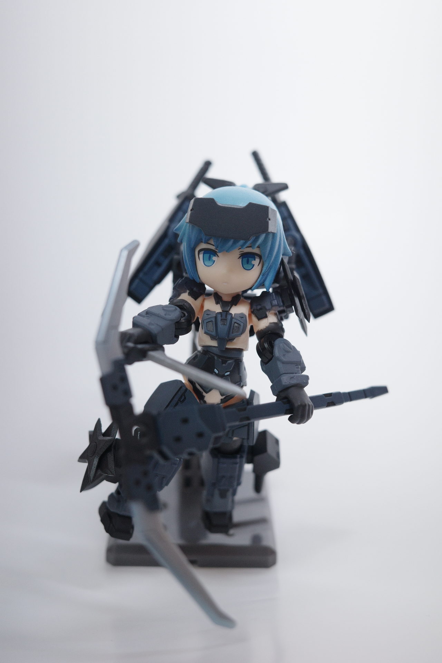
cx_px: 221
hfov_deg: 33.4
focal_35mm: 40
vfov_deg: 48.5
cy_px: 332
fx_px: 737
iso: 320
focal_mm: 26
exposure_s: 1/160
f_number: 3.2
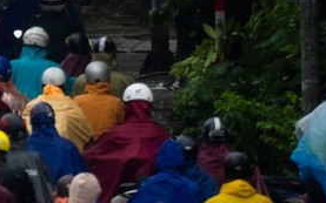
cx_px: -731
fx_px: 19578
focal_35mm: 2204
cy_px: -320
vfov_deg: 0.6
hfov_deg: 1.0
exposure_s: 1/320
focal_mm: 200
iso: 250
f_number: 2.8
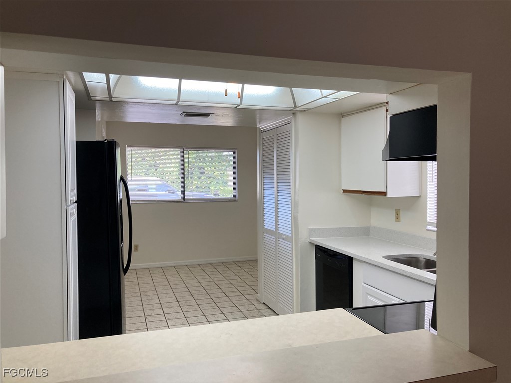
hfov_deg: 63.4
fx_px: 413
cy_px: 192
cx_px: 256
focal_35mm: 28
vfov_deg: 49.7
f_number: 1.8
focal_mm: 3.99
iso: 50
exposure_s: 1/120
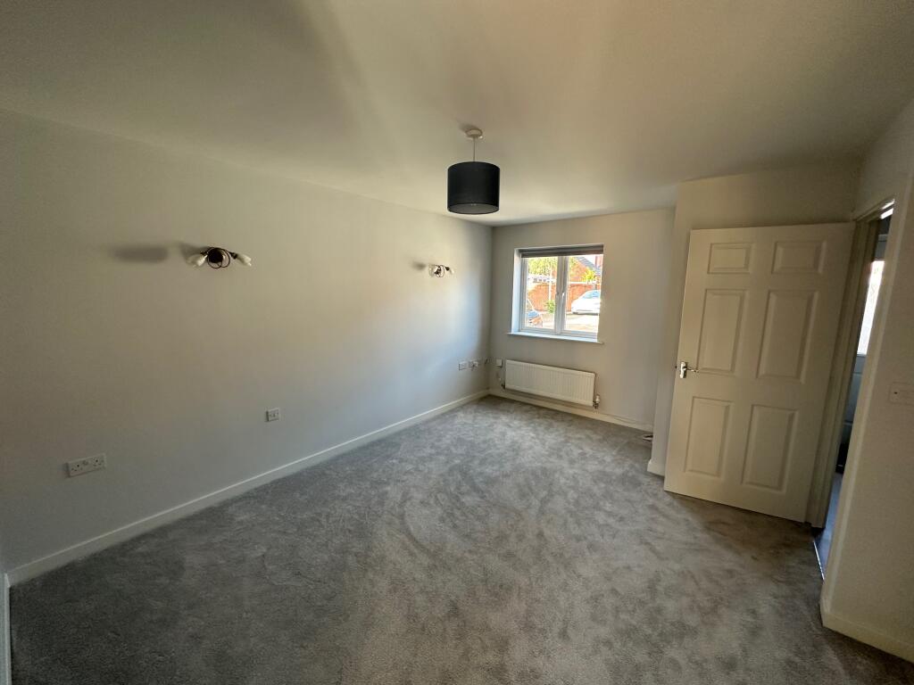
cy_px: 342
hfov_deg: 102.1
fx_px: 370
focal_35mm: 14
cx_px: 457
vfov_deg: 85.7
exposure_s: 1/99
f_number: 2.2
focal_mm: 2.22
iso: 125
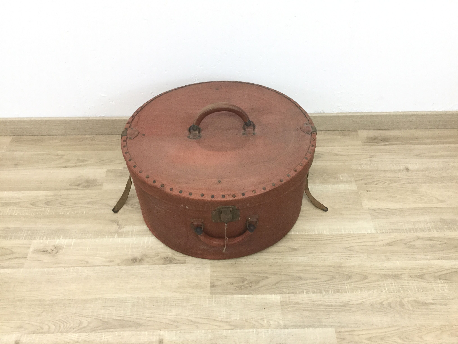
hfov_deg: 58.4
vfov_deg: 45.4
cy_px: 172
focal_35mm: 31
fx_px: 410
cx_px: 229
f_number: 2.4
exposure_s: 1/33
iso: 100
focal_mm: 3.3
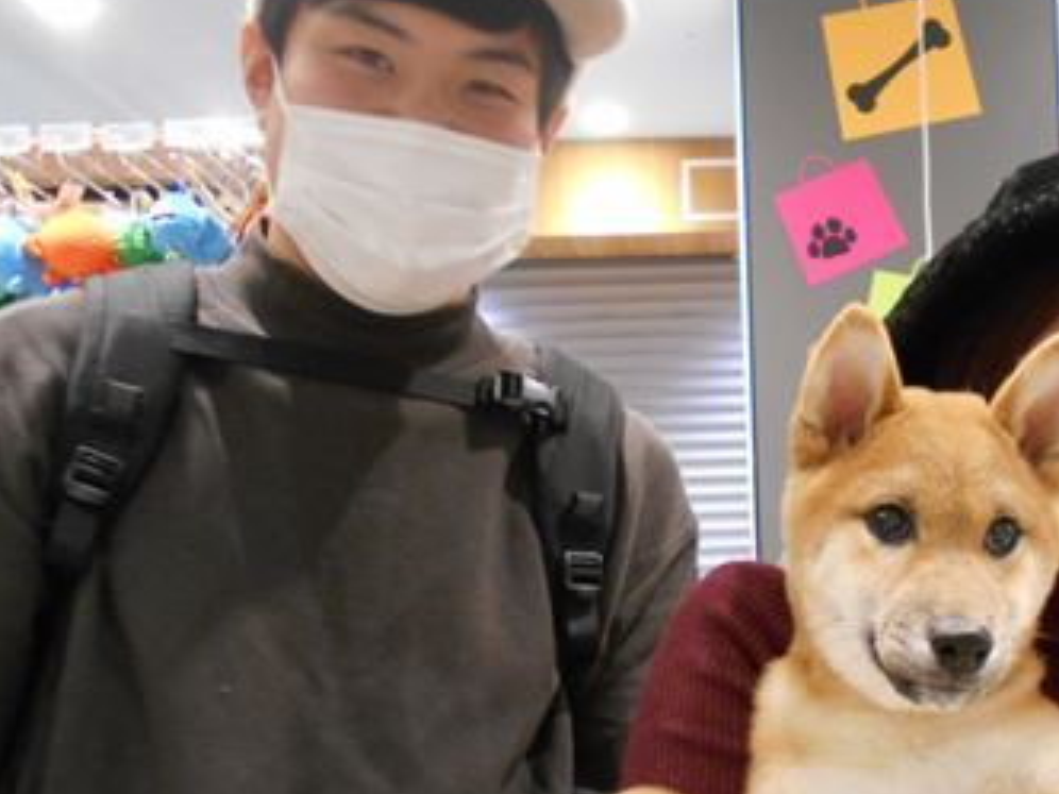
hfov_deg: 39.3
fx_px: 1438
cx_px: 794
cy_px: 517
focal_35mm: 47
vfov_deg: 30.7
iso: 400
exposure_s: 1/30
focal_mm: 4.6
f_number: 3.2
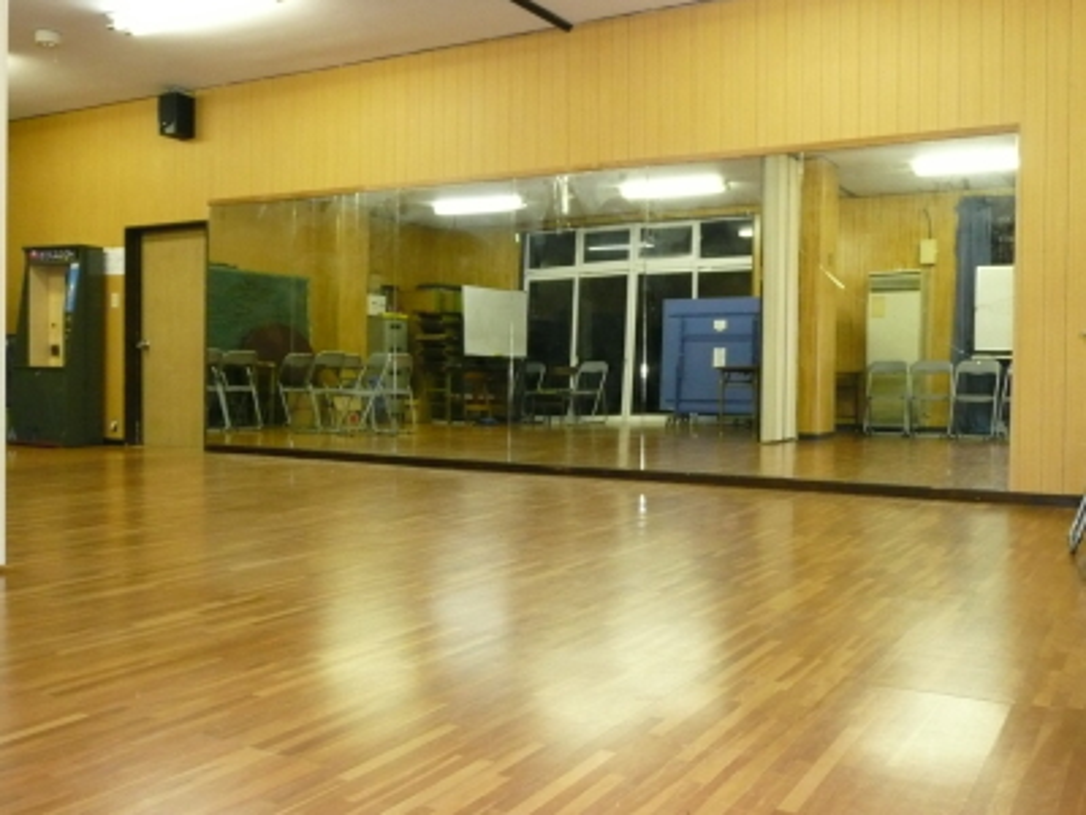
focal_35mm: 34
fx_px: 1067
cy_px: 408
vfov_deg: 41.8
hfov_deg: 54.0
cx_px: 543
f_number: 3.6
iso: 500
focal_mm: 5.5
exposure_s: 1/30
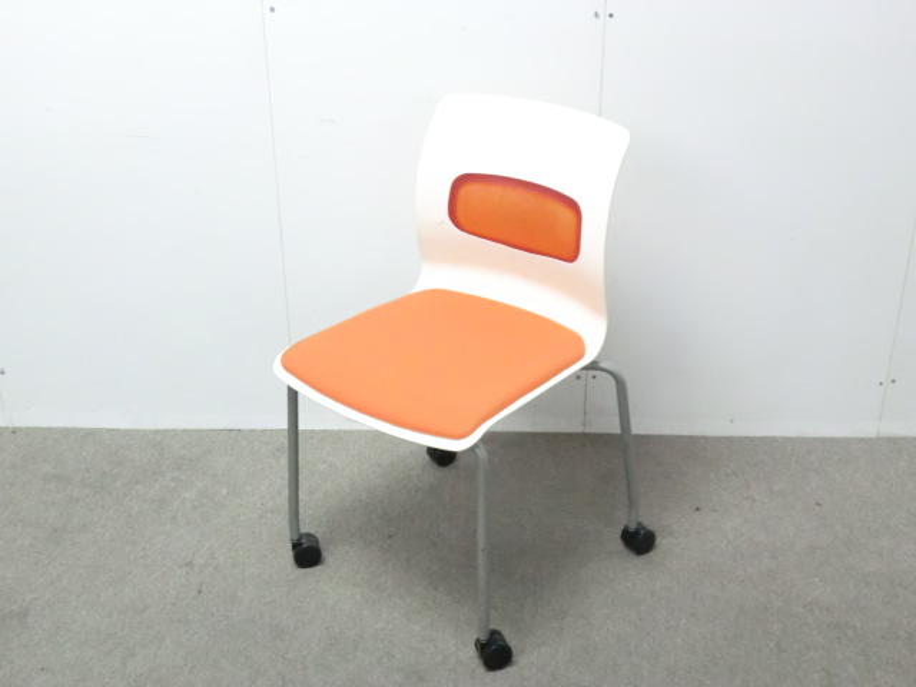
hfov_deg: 42.1
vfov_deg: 32.2
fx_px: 1191
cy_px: 344
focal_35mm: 45
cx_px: 458
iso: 800
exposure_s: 1/30
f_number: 4.3
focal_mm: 8.2
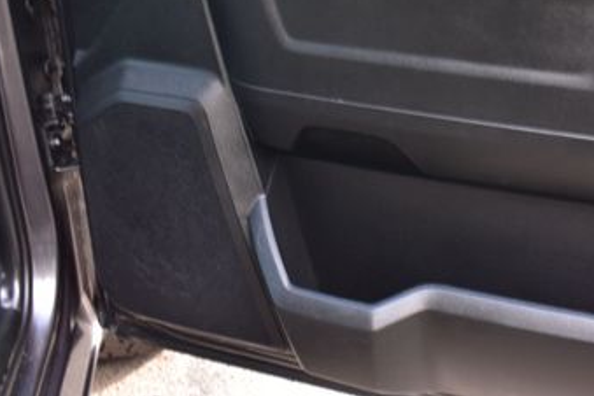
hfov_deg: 37.8
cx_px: 456
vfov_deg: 25.5
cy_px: 26
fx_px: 841
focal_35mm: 51
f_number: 6.3
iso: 400
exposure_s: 1/20
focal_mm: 18
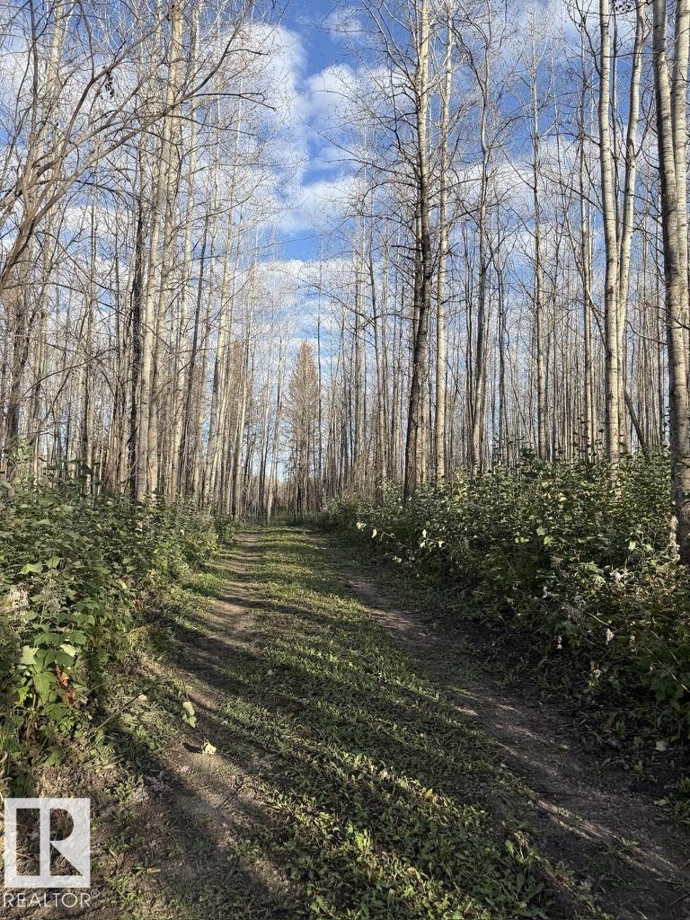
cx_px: 345
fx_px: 638
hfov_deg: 56.8
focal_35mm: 24
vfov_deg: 71.6
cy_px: 460
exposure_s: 1/1812
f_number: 1.78
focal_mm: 6.76
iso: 80
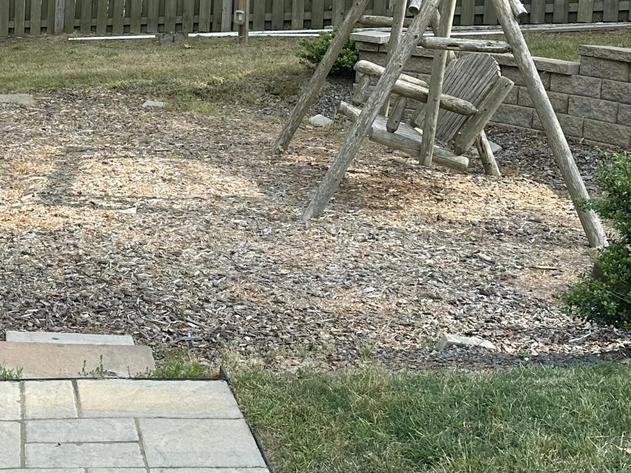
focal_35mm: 70
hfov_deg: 27.0
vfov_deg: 20.6
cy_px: 61
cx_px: 90
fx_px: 1276
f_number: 1.78
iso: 80
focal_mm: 6.86
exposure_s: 1/1157
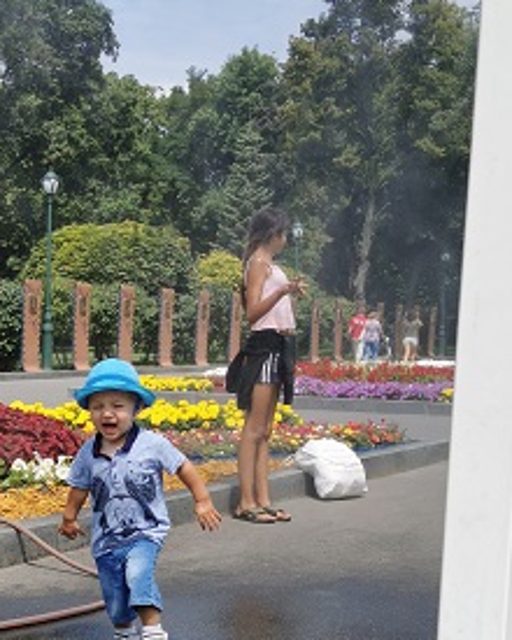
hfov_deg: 22.0
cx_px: 10
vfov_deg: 27.7
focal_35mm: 67
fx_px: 1269
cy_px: 517
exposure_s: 1/3436
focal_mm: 5.56
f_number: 1.6
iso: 50
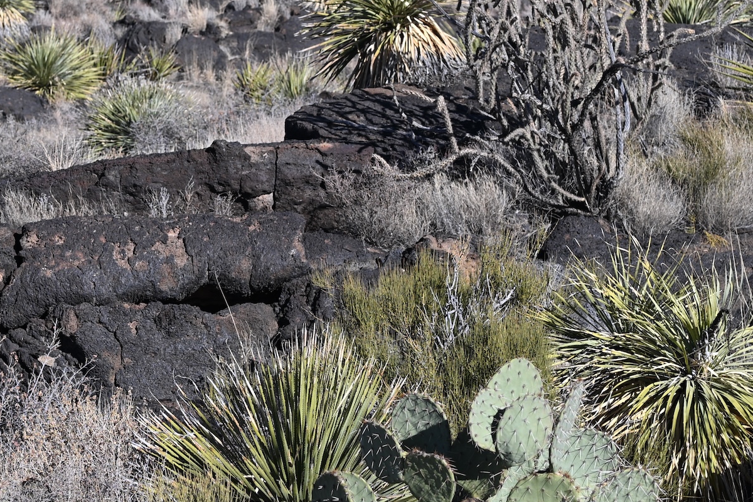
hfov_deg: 16.2
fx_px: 2635
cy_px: 134
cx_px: 228
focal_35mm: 126
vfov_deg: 10.9
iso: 125
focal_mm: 50
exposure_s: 1/1000
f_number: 5
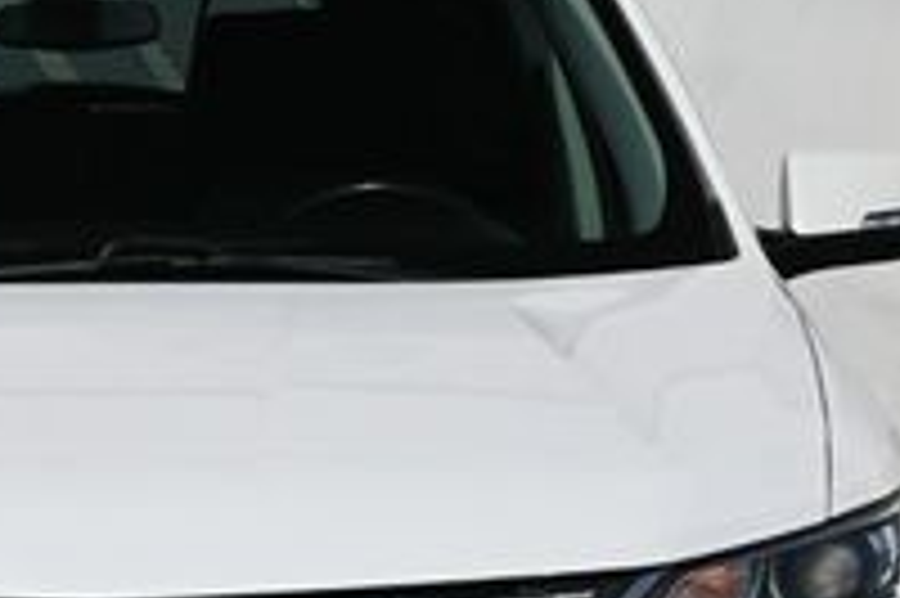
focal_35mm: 207
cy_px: 567
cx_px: 76
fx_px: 5161
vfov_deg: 6.6
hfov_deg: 9.9
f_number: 8
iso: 100
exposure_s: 1/500
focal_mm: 43
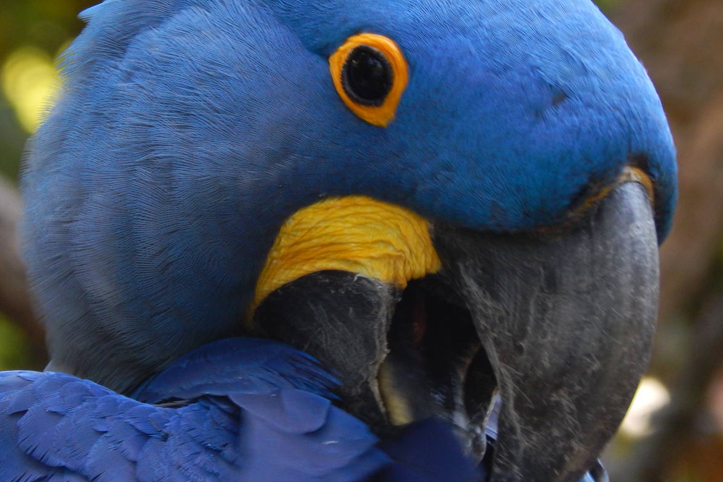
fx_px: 12288
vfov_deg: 2.2
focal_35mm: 612
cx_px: 281
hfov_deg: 3.4
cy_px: 282
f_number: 5.7
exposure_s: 1/60
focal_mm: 76.4
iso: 220
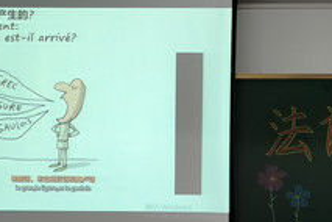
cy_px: 235
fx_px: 968
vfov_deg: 12.8
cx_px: 181
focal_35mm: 105
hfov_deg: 19.5
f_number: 1.8
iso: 200
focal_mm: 5.58
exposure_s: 1/50
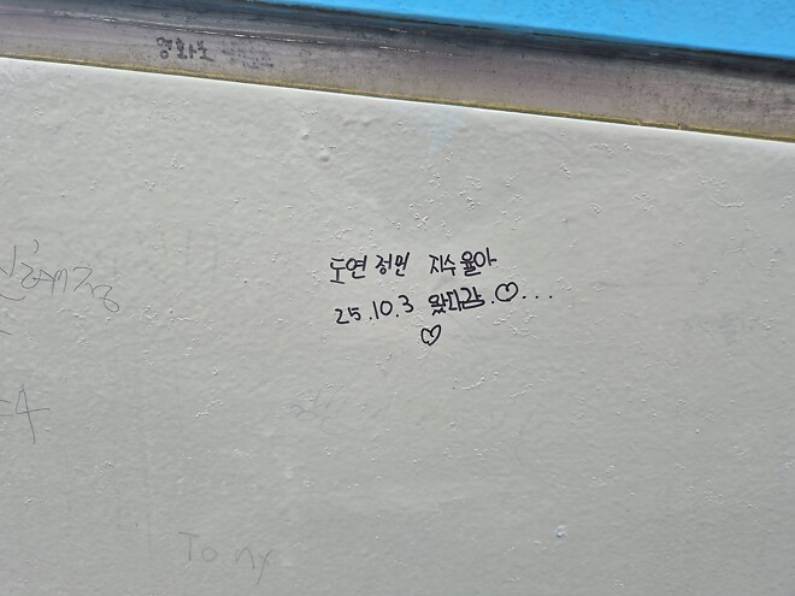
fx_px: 528
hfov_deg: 73.9
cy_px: 298
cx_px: 398
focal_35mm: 23
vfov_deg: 58.9
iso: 25
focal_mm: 5.4
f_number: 1.8
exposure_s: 1/174
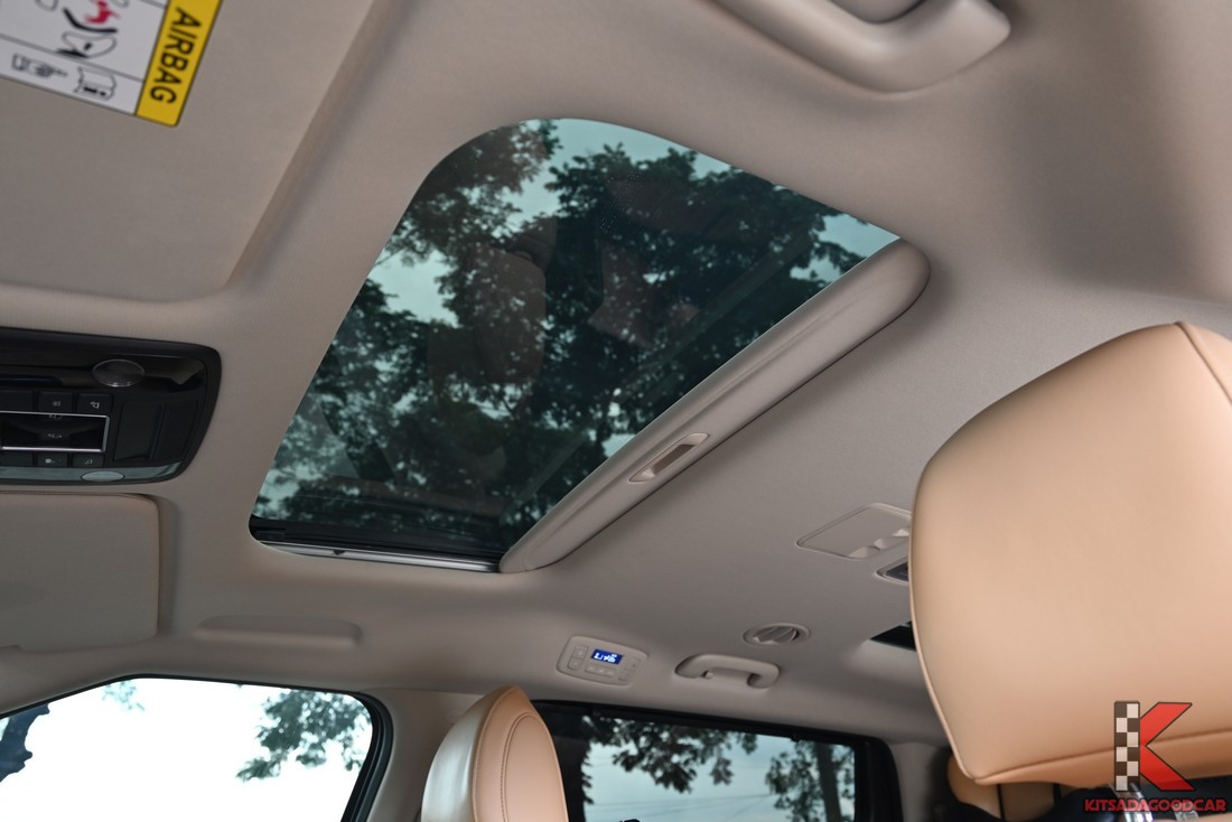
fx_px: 821
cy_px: 411
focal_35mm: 24
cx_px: 616
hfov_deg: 73.7
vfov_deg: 53.2
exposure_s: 1/30
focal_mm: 24
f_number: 5.6
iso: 400
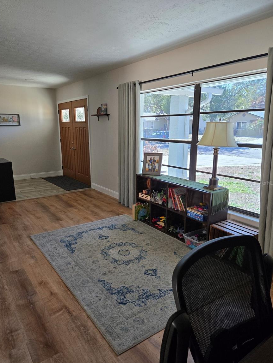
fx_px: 252
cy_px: 183
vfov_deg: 71.6
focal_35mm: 24
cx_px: 134
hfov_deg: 56.8
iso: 200
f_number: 1.8
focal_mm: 5.4
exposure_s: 1/180
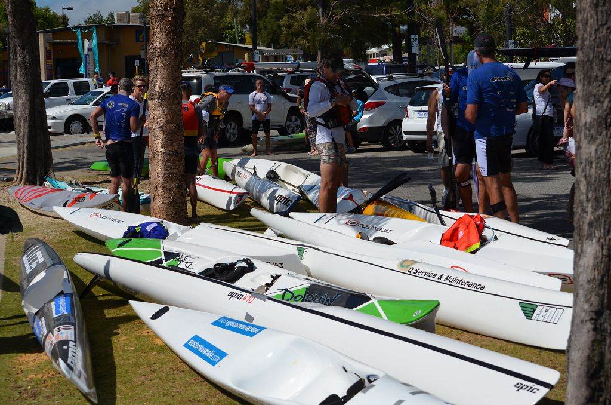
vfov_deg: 16.5
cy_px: 202
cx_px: 306
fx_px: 1397
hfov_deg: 24.7
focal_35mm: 82
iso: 250
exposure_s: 1/2000
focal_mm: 55
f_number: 8
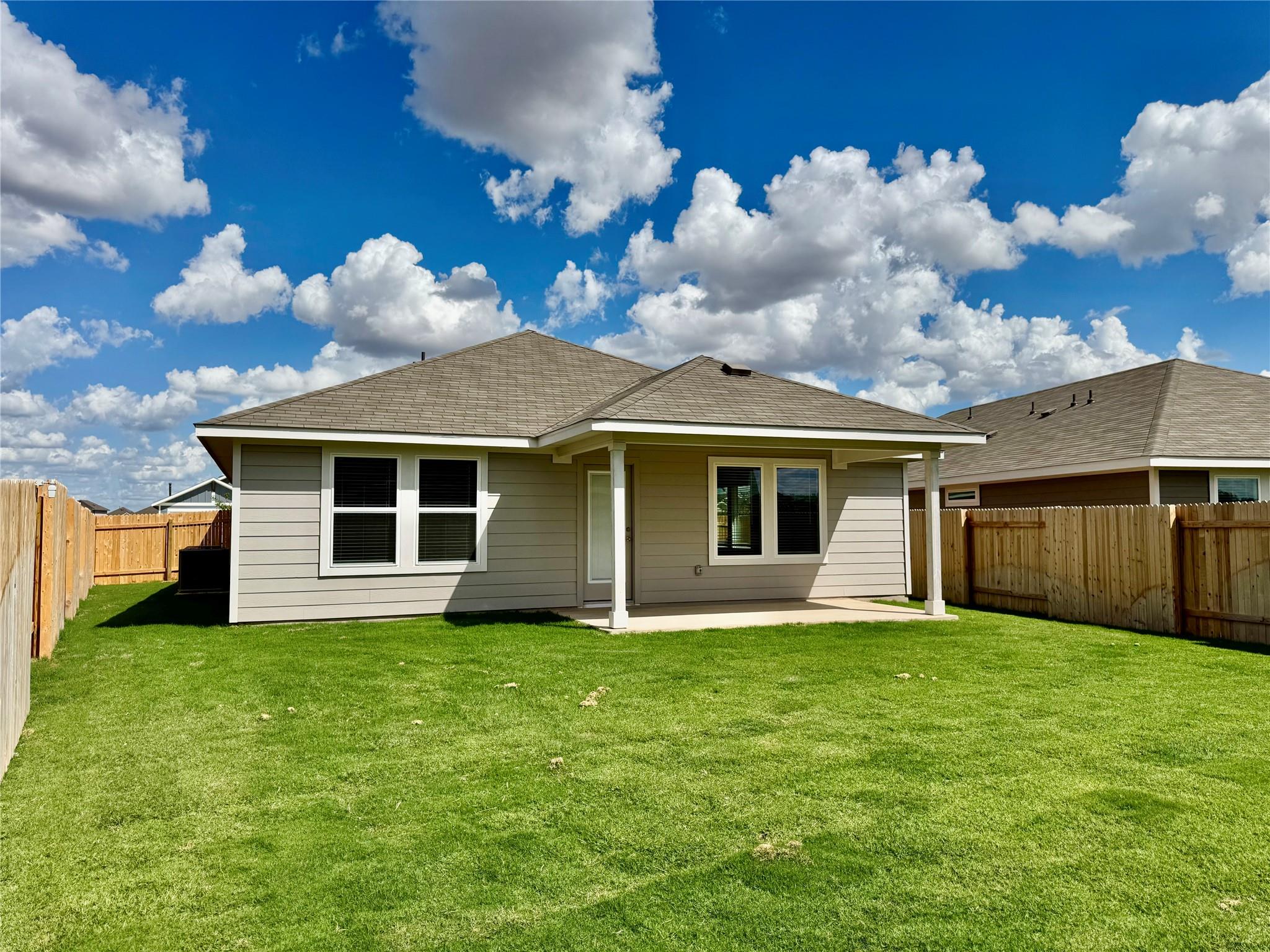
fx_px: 881
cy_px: 476
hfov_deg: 71.6
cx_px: 635
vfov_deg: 56.8
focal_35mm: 24
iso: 80
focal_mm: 6.76
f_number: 1.78
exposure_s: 1/9009
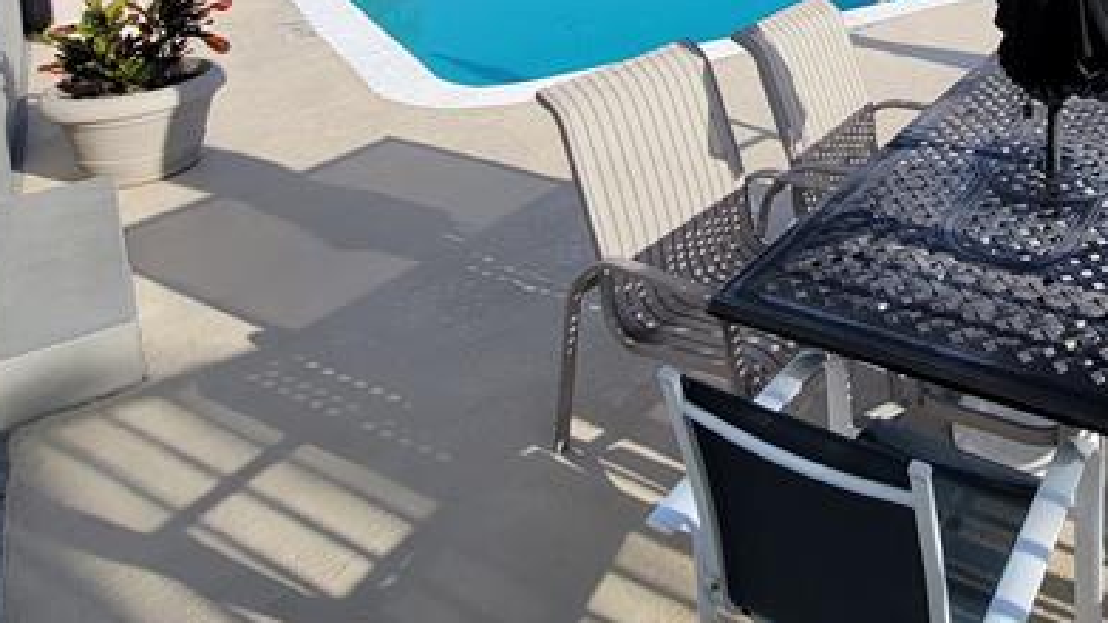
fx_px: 852
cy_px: -159
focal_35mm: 29
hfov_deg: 58.3
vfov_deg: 32.0
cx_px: 958
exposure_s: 1/1601
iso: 50
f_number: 2.2
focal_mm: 2.2
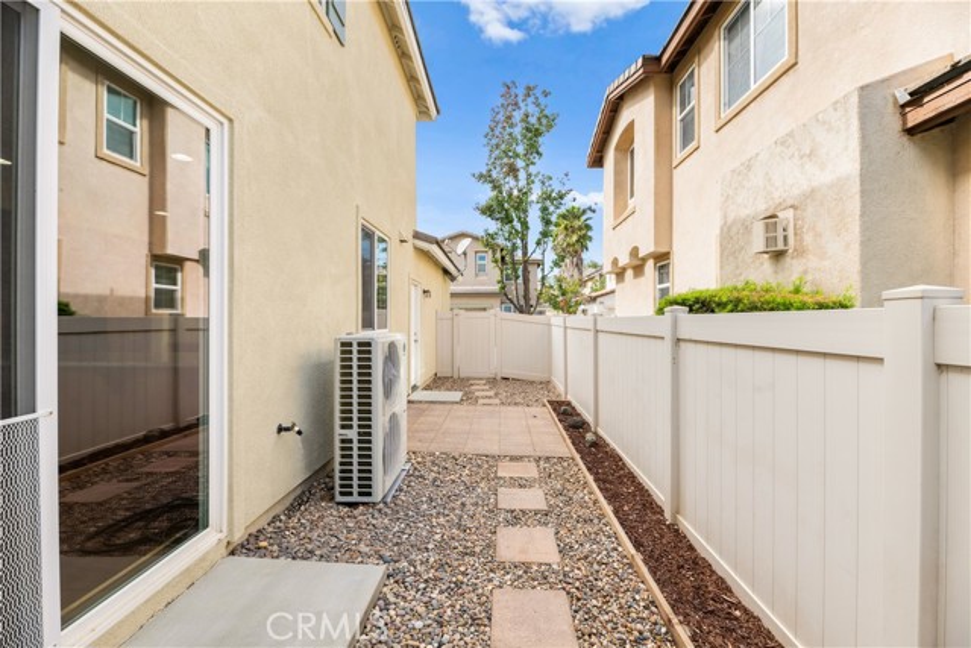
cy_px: 324
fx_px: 378
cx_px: 486
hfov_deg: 104.2
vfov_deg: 81.2
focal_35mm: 14
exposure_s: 1/125
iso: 400
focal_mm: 14
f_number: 8
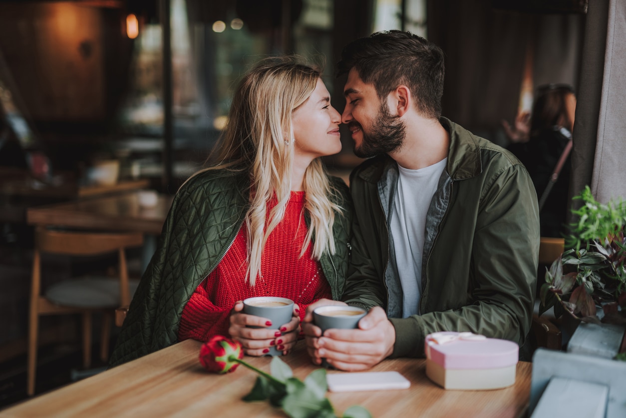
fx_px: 870
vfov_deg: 27.0
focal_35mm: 50
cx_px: 313
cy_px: 209
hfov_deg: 39.6
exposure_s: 1/250
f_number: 1.4
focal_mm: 50
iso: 100
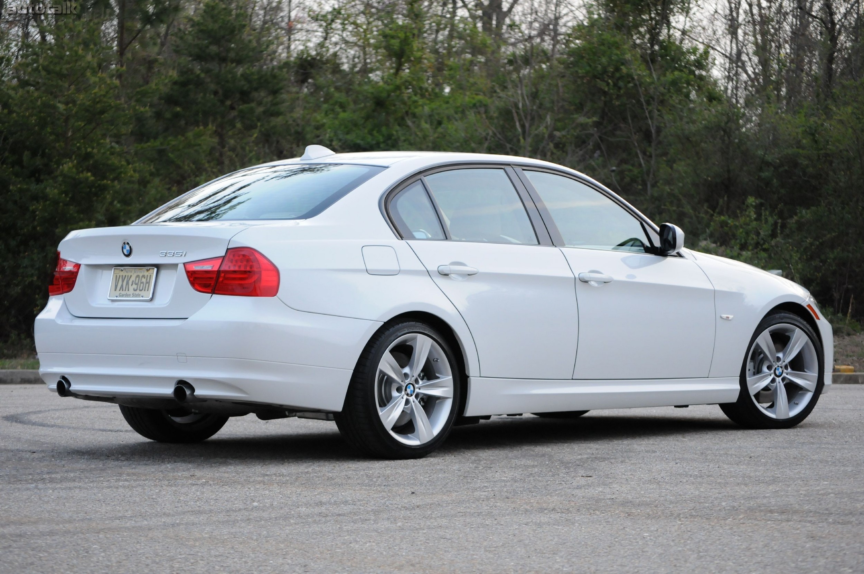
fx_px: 2373
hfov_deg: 20.6
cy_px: 287
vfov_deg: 13.8
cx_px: 432
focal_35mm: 99
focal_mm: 66
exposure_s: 1/125
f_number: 4.2
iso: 1000
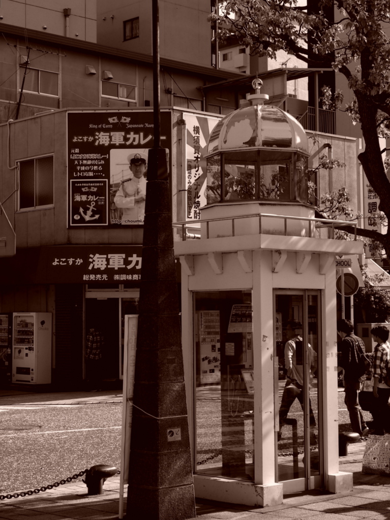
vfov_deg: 28.6
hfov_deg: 21.6
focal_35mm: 68
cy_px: 260
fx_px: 1022
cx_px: 195
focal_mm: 14.5
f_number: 3.5
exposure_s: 1/800
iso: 100
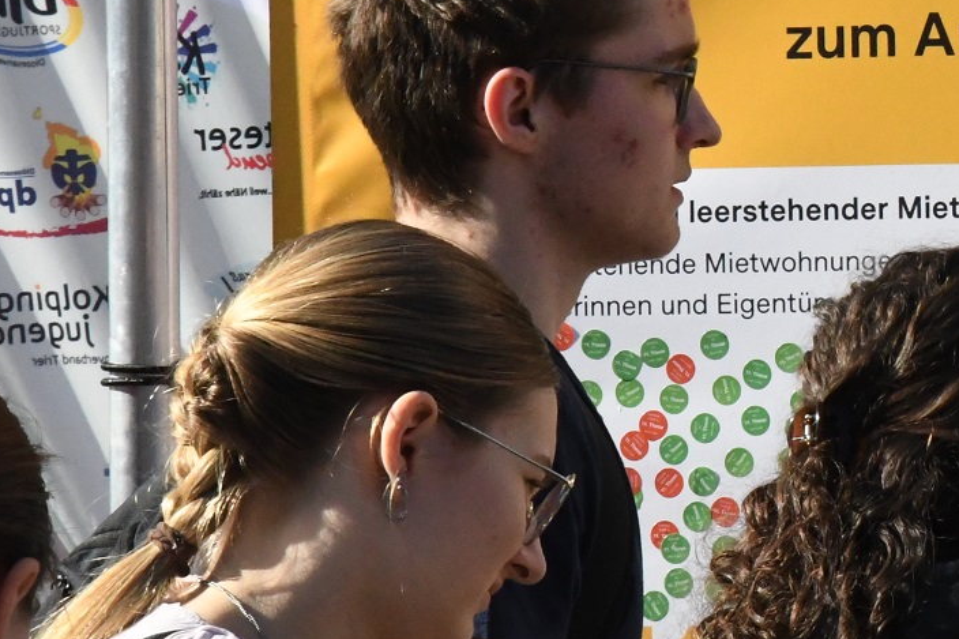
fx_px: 9081
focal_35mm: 341
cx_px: 1355
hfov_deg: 6.0
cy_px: 48
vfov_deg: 4.0
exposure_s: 1/1250
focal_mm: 80
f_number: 18
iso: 4000
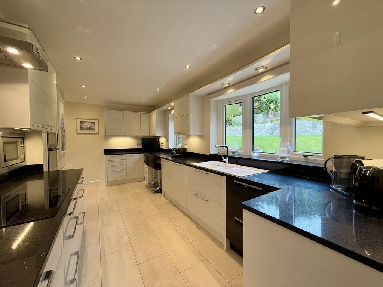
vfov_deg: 85.7
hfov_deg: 102.1
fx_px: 155
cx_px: 192
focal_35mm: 14
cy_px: 144
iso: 125
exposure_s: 1/100
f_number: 2.2
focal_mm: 2.22
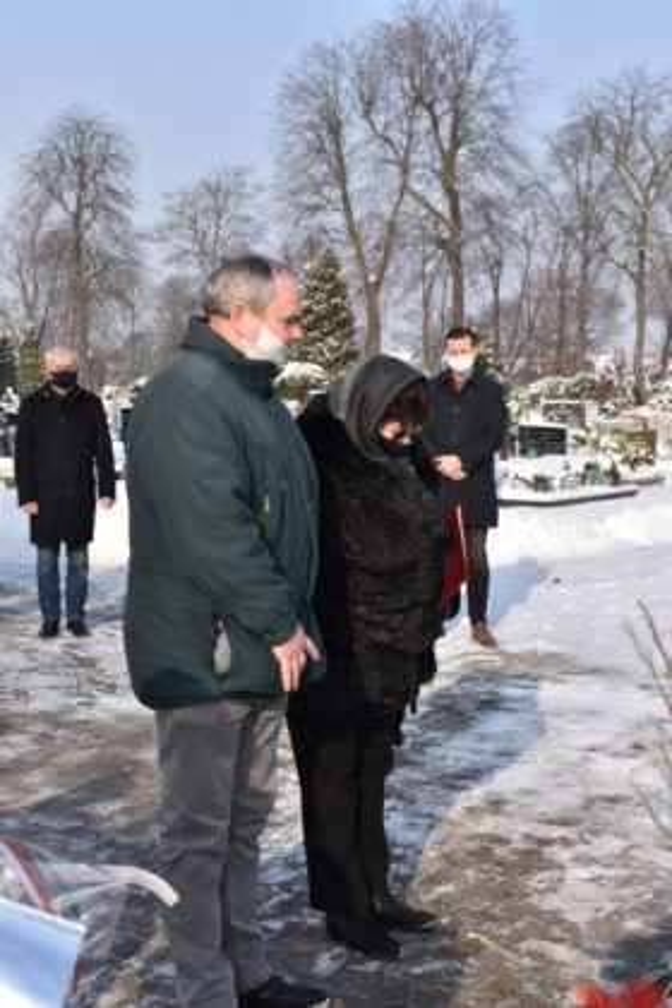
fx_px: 1428
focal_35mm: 51
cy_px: 504
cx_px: 336
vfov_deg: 38.9
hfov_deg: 26.5
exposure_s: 1/250
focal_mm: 34
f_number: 9
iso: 100
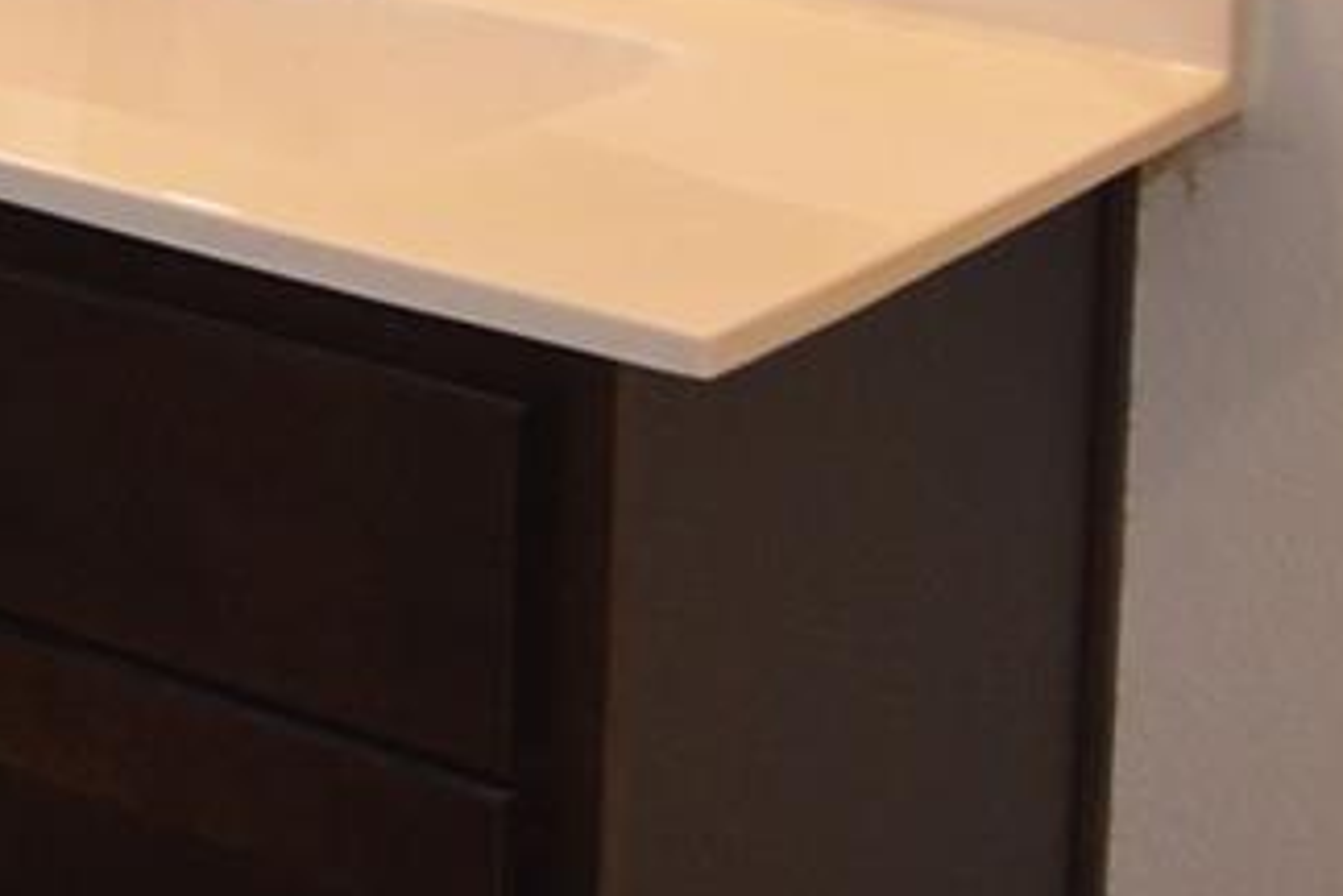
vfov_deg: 11.9
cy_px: -823
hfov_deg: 14.1
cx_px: -1803
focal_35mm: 104
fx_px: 3885
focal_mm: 11
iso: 400
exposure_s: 1/80
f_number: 4.5
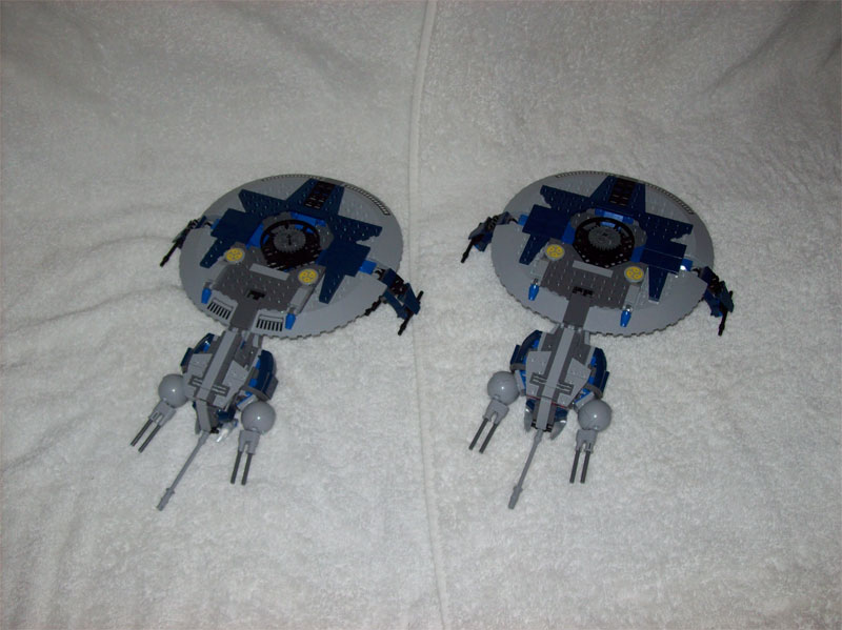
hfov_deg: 42.1
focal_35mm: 45
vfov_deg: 32.1
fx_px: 1094
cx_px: 421
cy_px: 315
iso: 80
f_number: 3
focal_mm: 7.6
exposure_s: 1/73.6
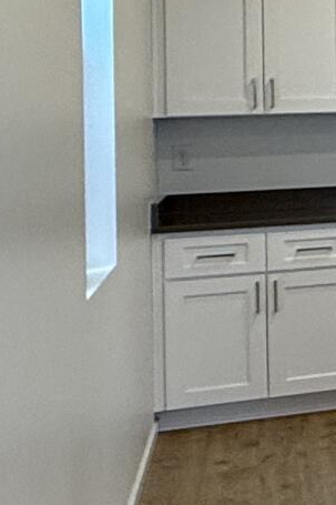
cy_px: 71
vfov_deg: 20.9
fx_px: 1345
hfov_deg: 9.9
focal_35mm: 96
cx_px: 1061
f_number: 2.2
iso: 200
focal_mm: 2.22
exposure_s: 1/120
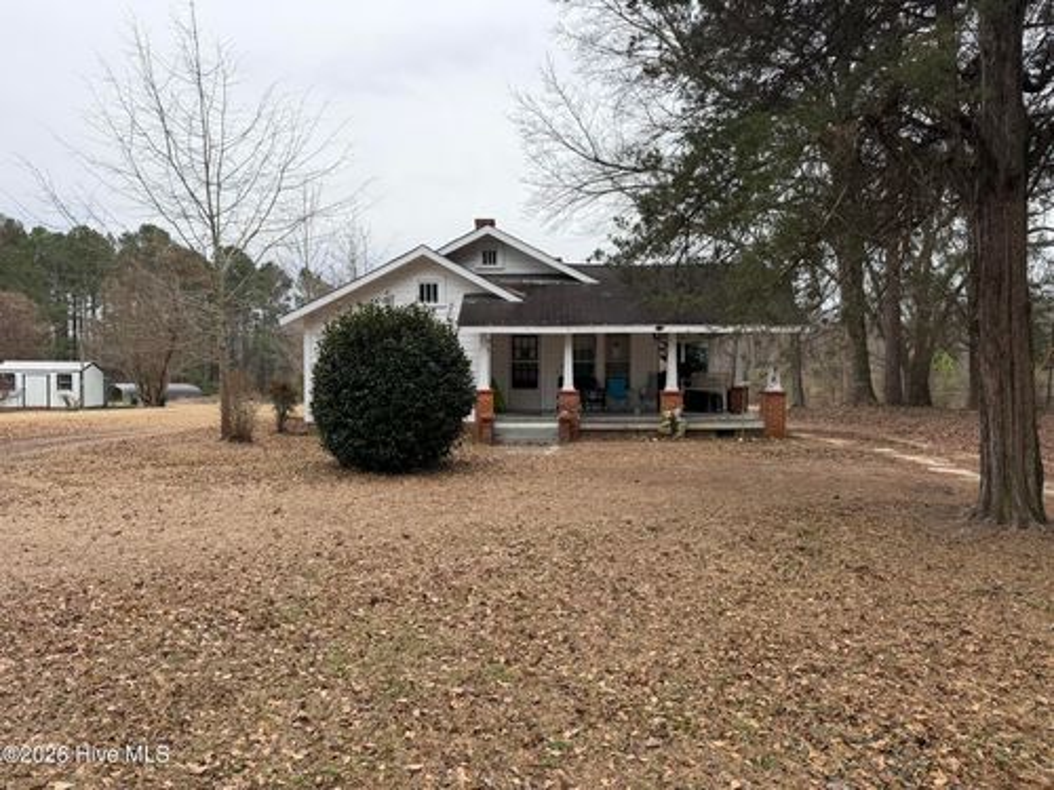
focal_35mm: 24
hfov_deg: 71.6
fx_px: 731
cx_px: 527
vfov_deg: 56.8
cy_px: 395
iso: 80
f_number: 1.78
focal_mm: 6.76
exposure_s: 1/1075
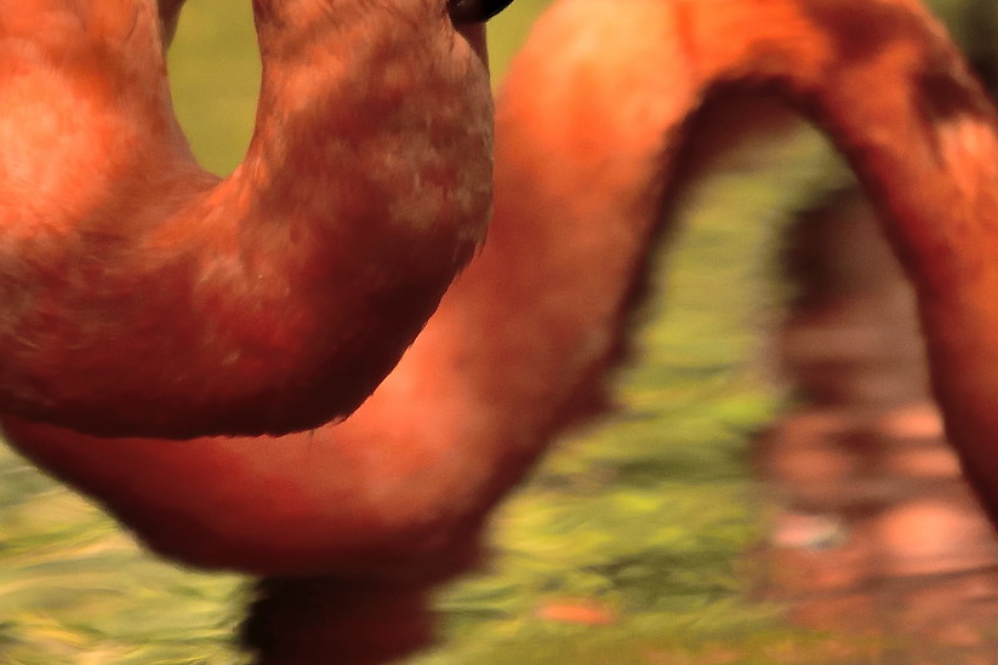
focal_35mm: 1749
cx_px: 12
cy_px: -171
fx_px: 48491
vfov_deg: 0.8
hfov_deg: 1.2
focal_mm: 400
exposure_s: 1/400
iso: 800
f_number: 5.6
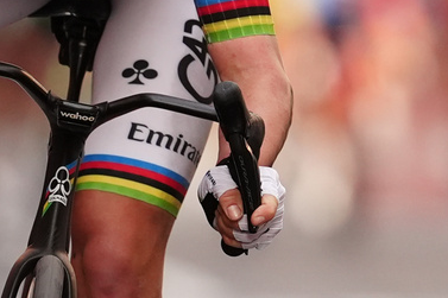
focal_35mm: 816
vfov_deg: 1.7
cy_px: 1
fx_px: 10150
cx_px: 27
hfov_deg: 2.5
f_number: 3.2
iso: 1600
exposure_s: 1/4000
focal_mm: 300
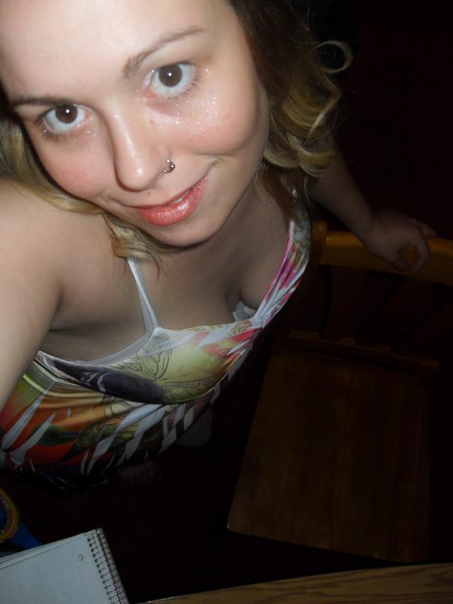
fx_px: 593
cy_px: 302
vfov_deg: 54.0
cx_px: 226
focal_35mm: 34
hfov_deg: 41.8
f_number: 2.8
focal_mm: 6.3
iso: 100
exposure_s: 1/45
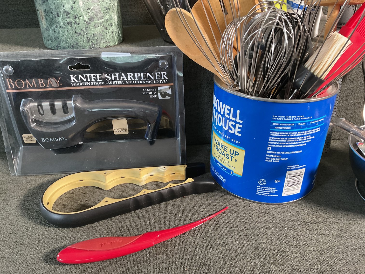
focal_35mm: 29
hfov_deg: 61.7
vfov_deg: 48.2
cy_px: 137
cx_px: 182
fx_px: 306
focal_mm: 3
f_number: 1.8
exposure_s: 1/40
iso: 200
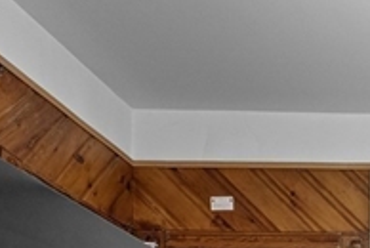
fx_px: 840
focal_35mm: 82
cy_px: 482
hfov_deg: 21.1
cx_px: 553
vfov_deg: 14.3
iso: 1250
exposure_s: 1/3
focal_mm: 15.5
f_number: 11
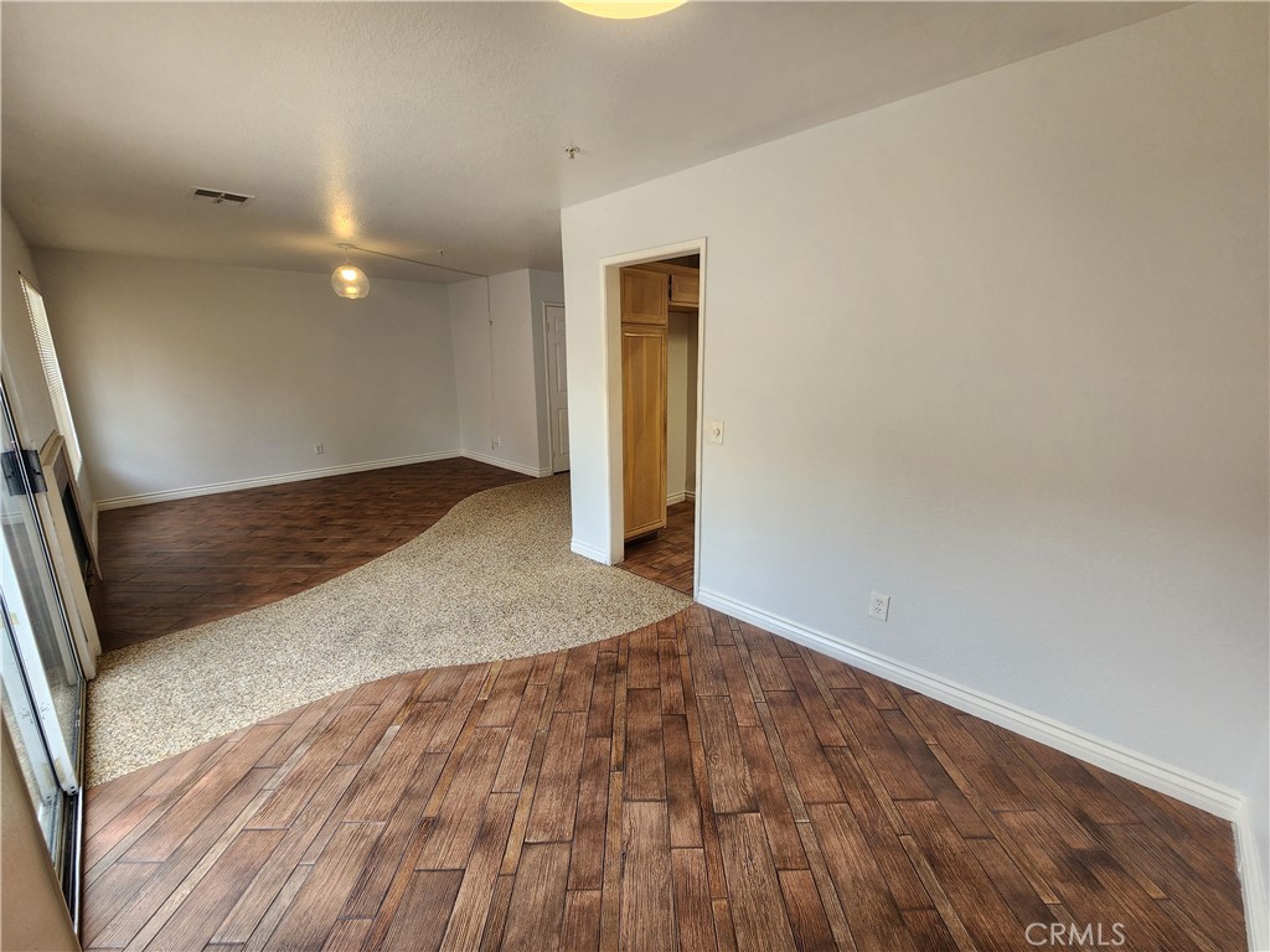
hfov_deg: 106.2
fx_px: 477
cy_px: 476
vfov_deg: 89.9
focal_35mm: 13
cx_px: 635
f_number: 2.2
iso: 80
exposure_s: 1/60
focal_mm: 2.2
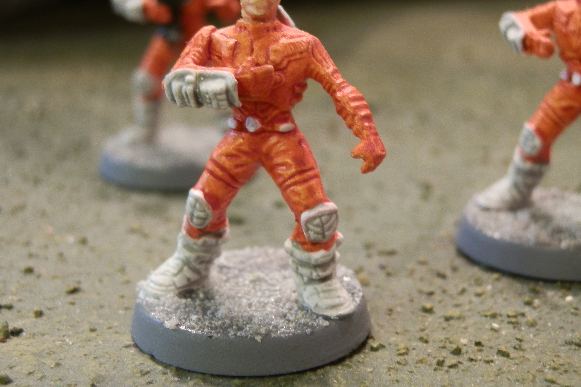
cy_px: 171
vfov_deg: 20.6
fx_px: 1065
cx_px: 297
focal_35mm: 66
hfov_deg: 30.5
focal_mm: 10.99
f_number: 3.7
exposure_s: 1/10
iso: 200
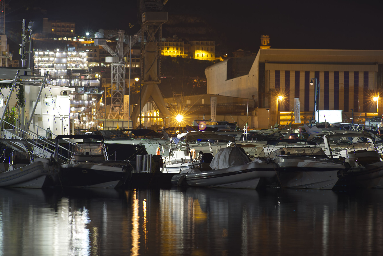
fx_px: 2130
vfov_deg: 6.9
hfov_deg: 10.3
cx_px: 192
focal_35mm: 200
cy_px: 128
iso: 100
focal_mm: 200
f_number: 5.6
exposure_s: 4
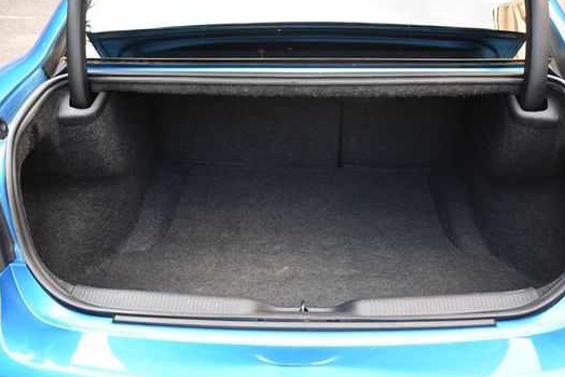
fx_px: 690
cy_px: 199
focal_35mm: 44
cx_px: 301
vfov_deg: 30.5
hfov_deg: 44.5
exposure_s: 1/250
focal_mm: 24
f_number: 3.8
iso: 720
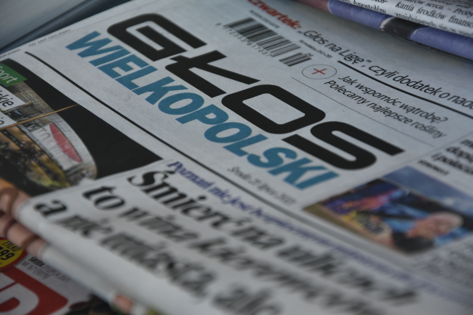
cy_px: 158
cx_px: 236
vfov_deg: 8.7
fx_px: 2069
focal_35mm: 158
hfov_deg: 13.0
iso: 400
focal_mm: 105
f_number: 5.6
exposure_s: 1/80
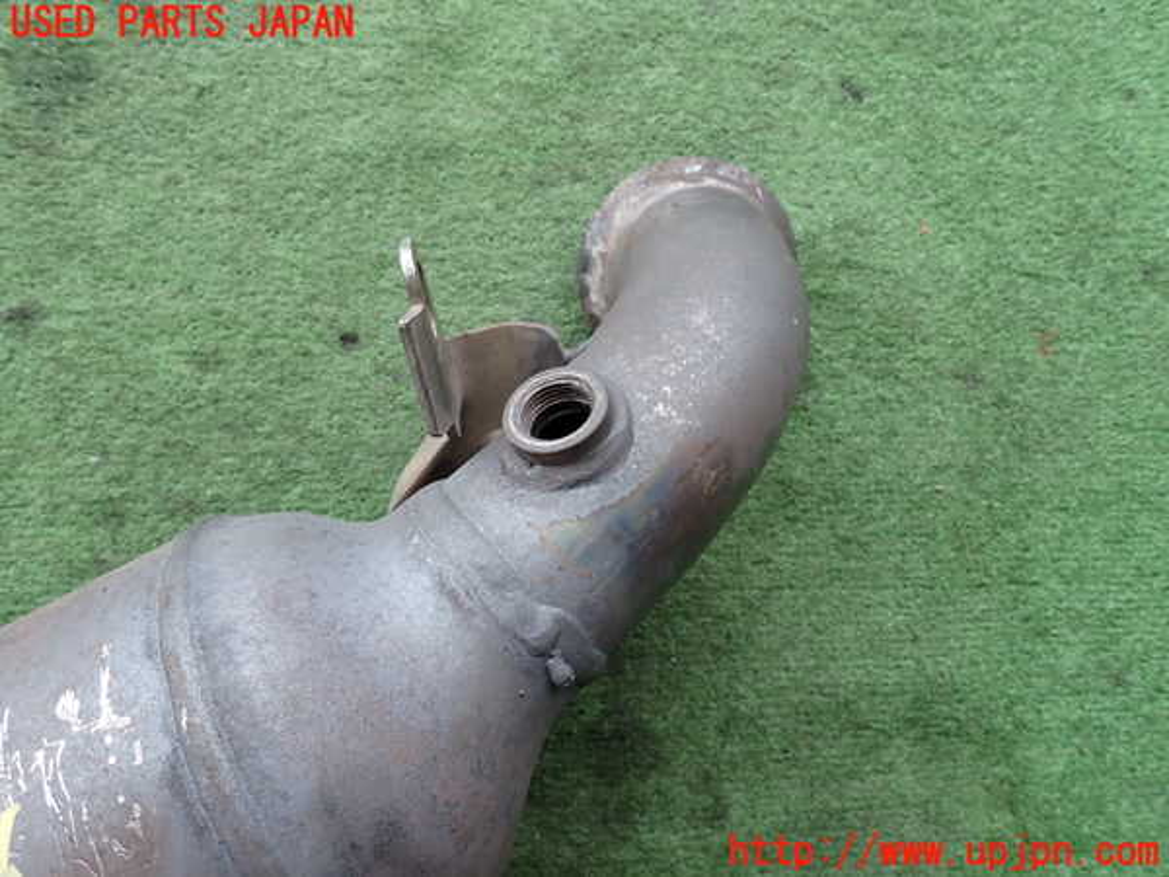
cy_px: 438
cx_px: 584
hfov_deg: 69.4
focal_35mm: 25
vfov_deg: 54.9
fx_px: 844
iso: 100
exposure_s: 1/160
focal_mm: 4.5
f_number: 2.8
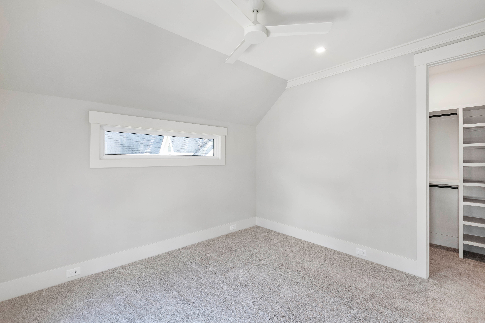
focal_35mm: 15
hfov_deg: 100.4
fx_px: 202
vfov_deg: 77.3
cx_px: 242
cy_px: 162
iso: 100
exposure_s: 1/4
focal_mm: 10
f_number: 8
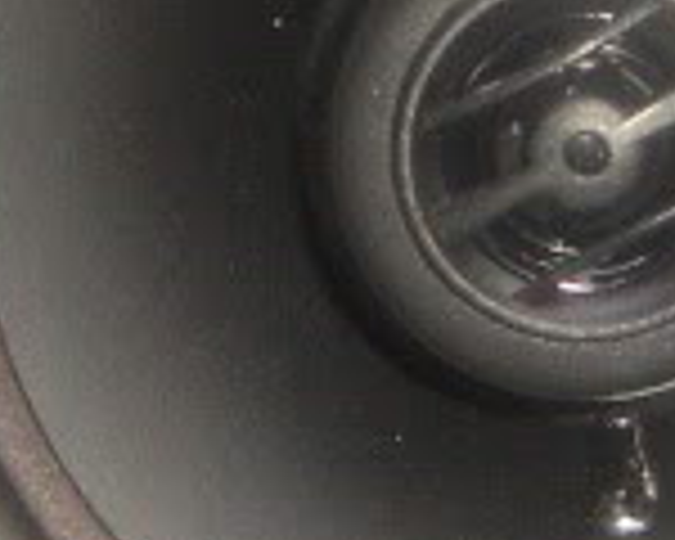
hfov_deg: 7.6
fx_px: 5074
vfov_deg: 6.1
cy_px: 32
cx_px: 297
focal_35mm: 254
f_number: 2.8
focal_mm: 7.8
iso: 100
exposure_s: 1/30
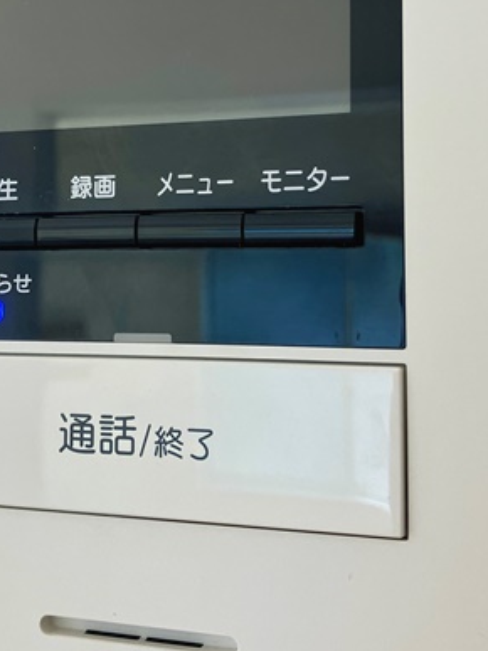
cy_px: 215
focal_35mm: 55
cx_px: 188
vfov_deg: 34.6
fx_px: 1034
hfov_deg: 26.5
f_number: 1.8
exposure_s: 1/100
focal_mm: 3.99
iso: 64
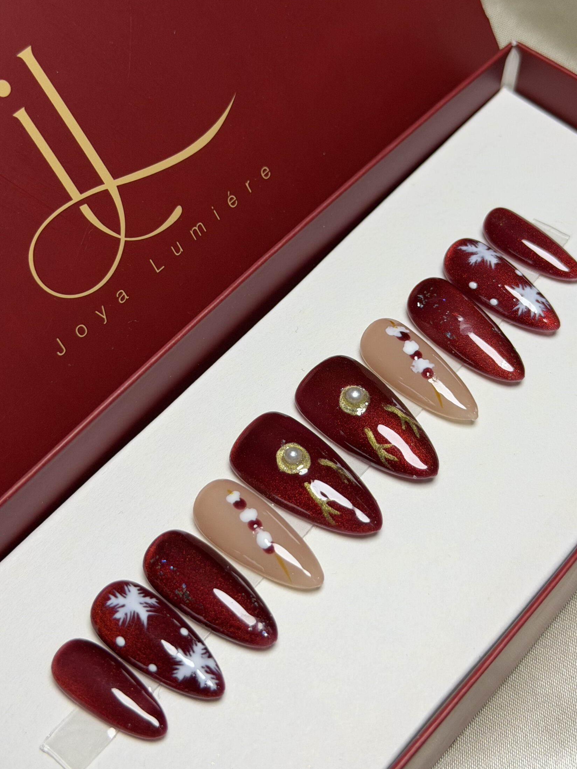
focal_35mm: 56
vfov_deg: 34.3
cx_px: 303
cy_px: 333
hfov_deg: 26.1
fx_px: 1244
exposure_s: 1/87
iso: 80
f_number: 1.78
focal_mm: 6.76
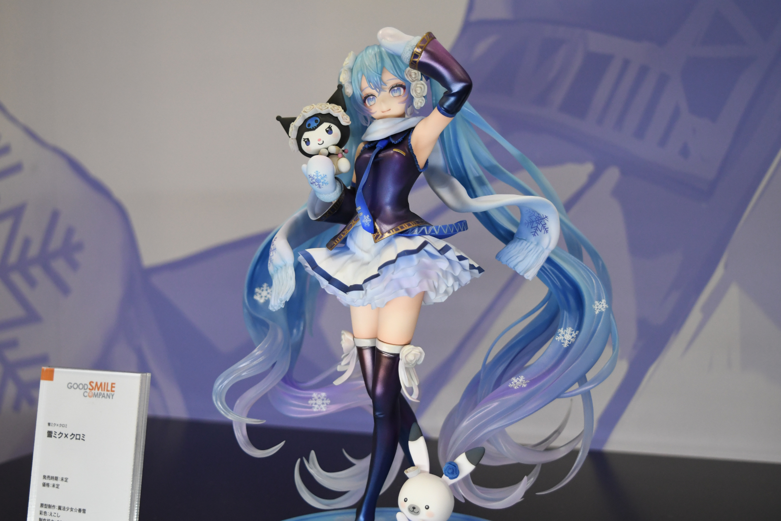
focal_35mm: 48
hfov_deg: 41.1
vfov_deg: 28.1
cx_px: 390
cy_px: 260
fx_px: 1041
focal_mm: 32
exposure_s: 1/640
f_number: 4.5
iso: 1250
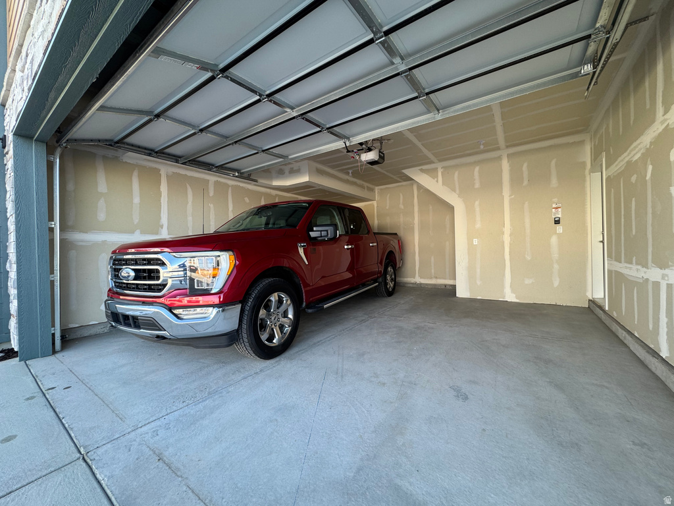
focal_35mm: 14
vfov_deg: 85.7
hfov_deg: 102.1
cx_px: 337
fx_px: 273
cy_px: 253
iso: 50
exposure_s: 1/99
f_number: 2.2
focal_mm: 2.22
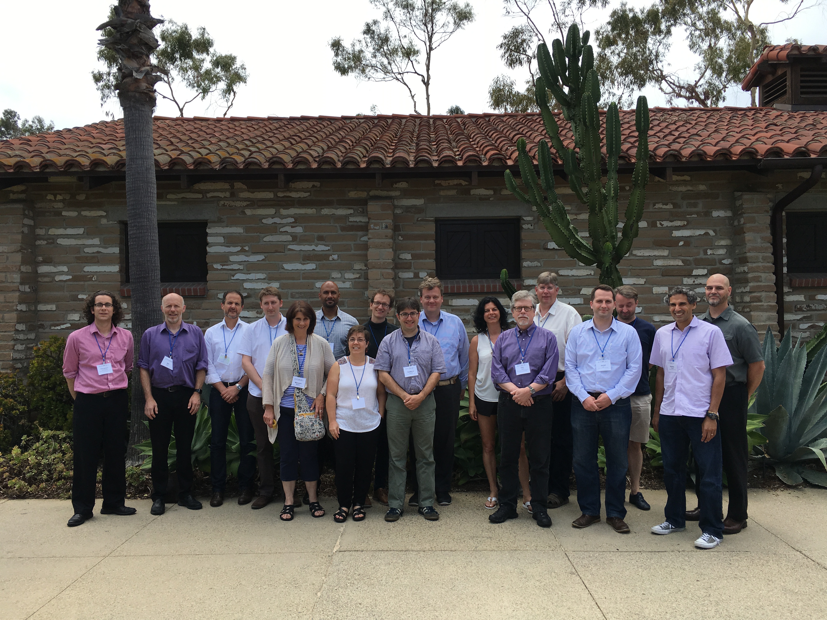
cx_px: 414
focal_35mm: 29
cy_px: 310
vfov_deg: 48.2
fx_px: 693
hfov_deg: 61.7
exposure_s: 1/1115
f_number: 2.2
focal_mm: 4.15
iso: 25
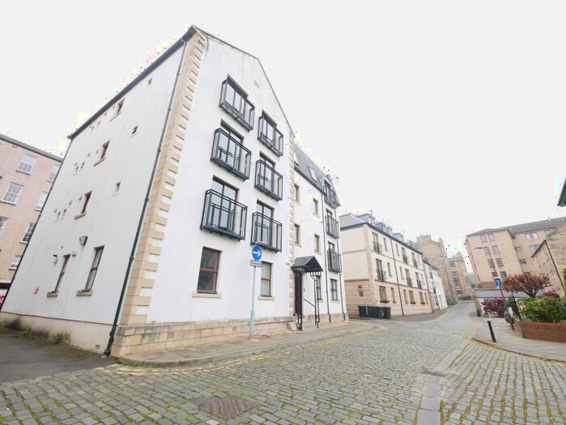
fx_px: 229
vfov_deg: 85.7
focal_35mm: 14
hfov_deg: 102.0
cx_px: 283
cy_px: 212
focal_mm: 7
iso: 200
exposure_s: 1/160
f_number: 5
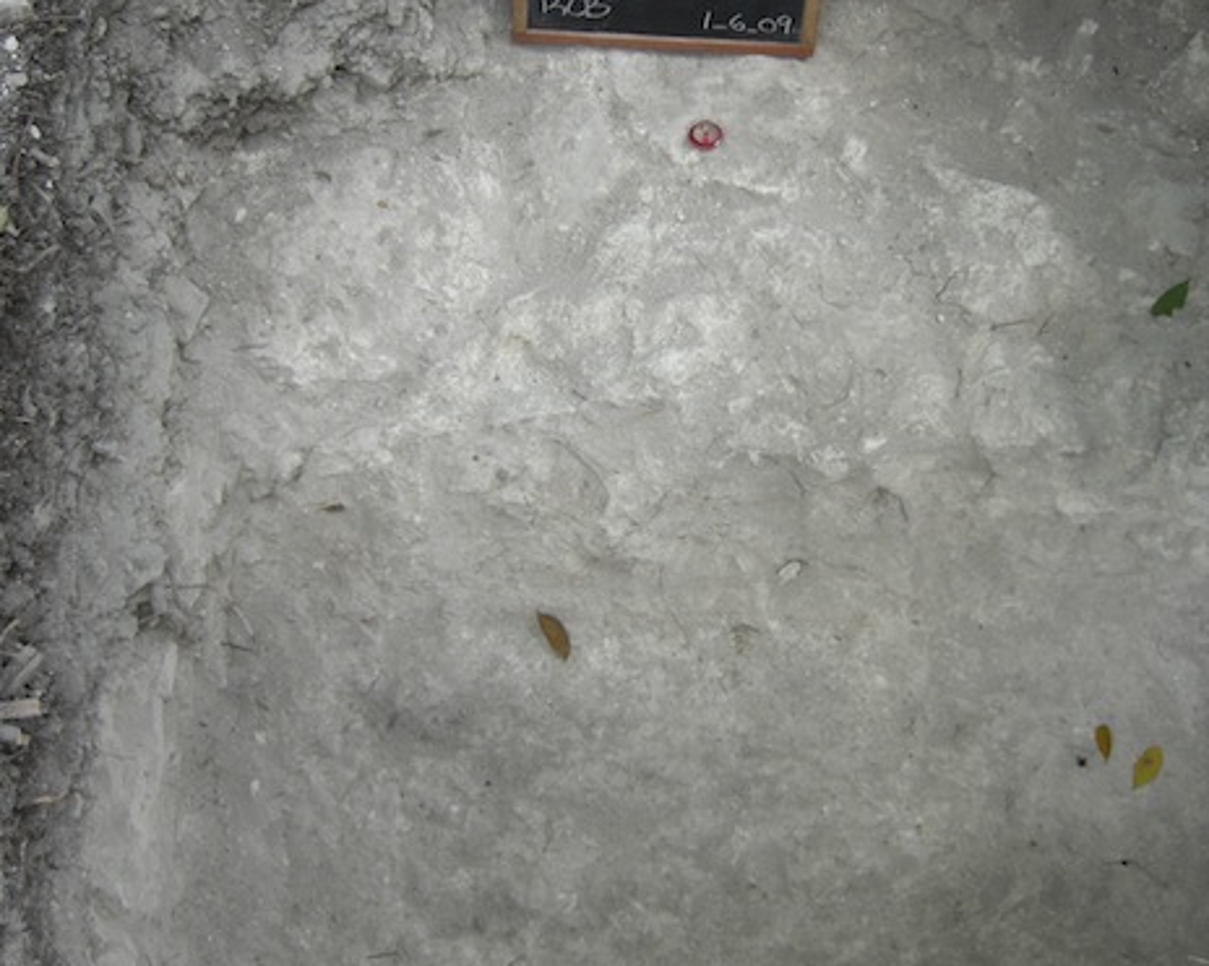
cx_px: 698
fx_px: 1717
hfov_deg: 38.7
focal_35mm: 48
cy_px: 411
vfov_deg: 31.4
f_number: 2.8
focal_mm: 7.9
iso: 100
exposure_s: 1/60
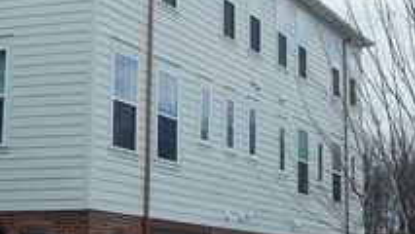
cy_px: 46
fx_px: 1211
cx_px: 189
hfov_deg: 19.4
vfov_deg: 11.0
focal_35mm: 110
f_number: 3.6
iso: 125
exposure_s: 1/1500
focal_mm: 7.7
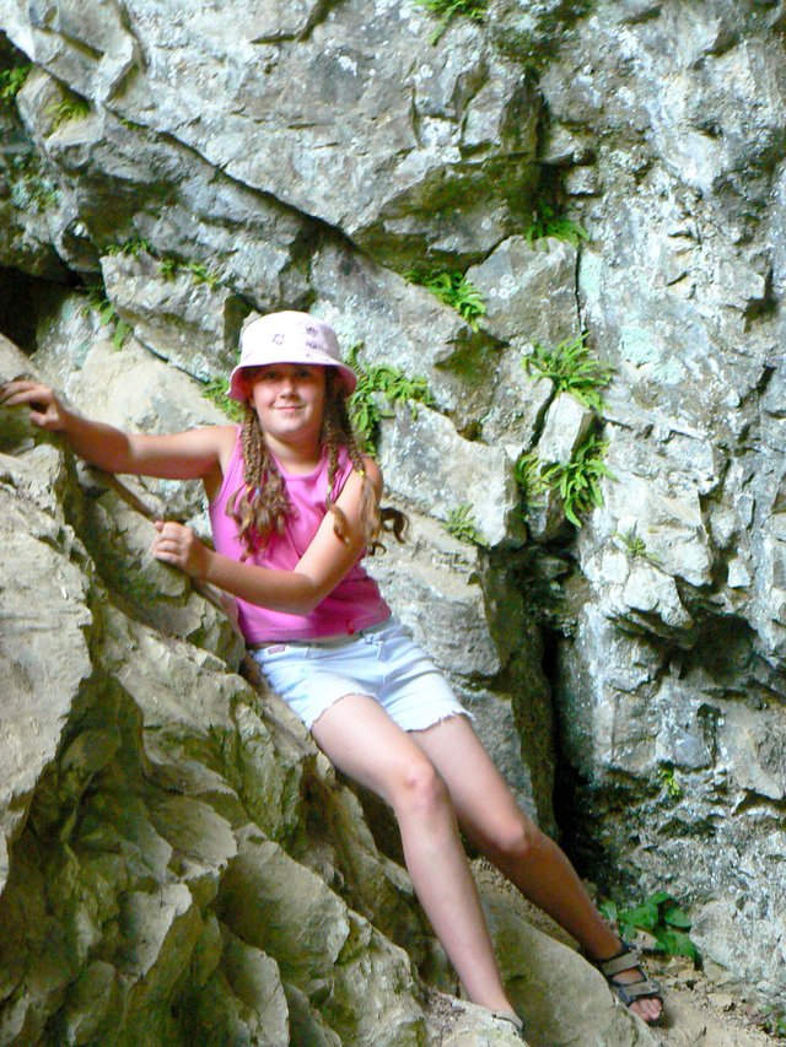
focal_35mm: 119
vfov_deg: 16.5
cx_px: 393
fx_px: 3602
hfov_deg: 12.5
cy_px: 524
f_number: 3.2
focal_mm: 19.9
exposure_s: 1/20
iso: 200
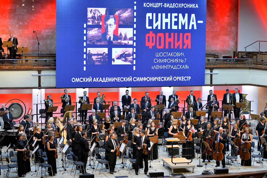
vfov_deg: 17.1
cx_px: 134
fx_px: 593
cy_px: 89
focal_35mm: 80
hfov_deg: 25.4
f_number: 4.5
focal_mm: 80
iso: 2000
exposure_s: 1/200
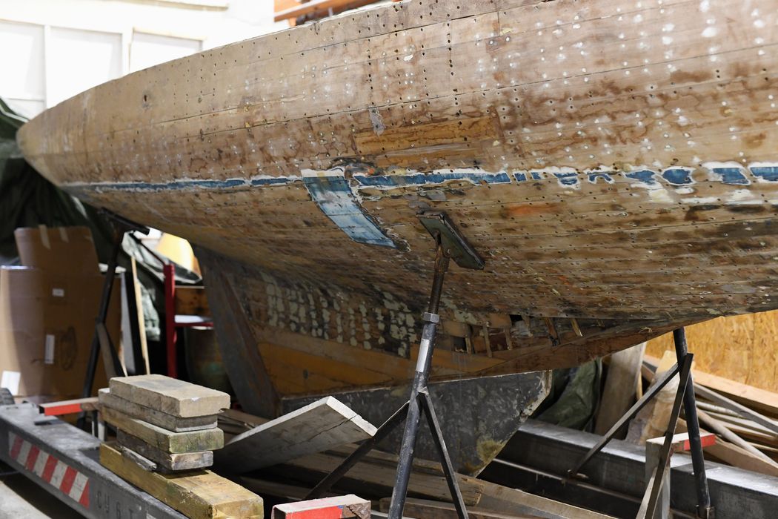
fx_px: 1080
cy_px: 260
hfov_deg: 39.6
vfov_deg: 27.0
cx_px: 389
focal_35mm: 50
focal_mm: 50
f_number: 3.2
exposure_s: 1/80
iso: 4000
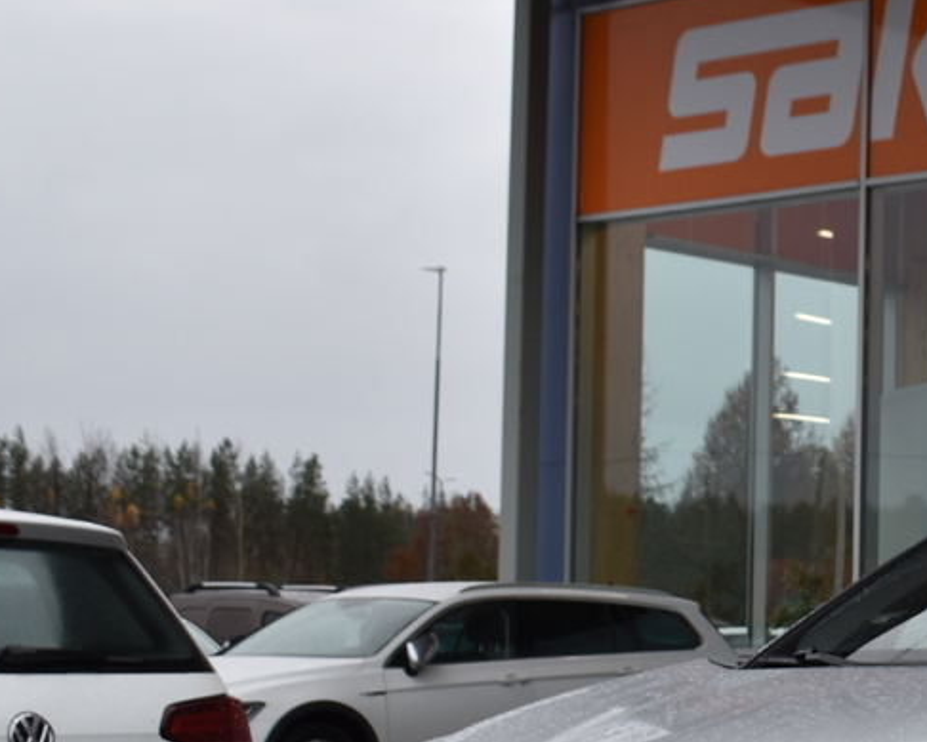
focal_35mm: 99
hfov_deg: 18.3
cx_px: 1154
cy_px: 673
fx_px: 2705
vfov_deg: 15.4
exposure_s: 1/125
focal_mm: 21
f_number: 5.6
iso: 200
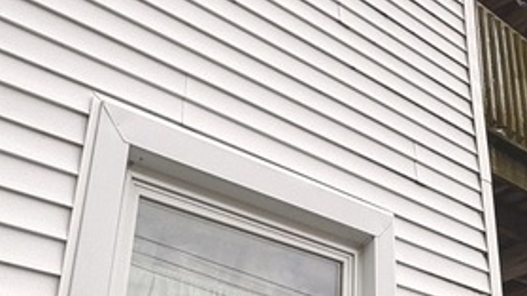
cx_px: 476
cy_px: 228
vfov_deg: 20.2
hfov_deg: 33.5
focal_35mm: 59
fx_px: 825
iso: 50
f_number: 2.2
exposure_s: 1/956
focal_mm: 2.22
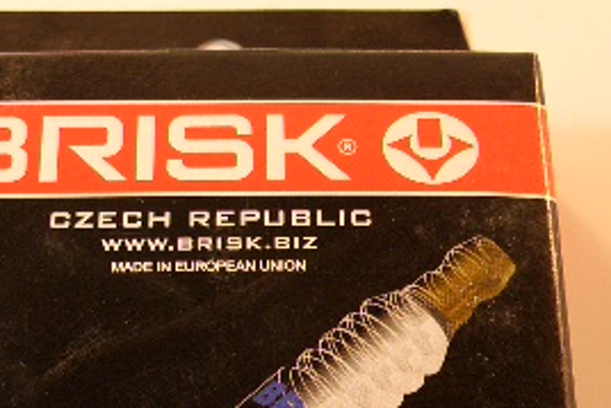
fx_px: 1392
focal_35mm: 82
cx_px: 253
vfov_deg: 16.4
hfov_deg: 24.7
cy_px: 401
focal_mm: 7.1
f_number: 2.8
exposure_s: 1/100
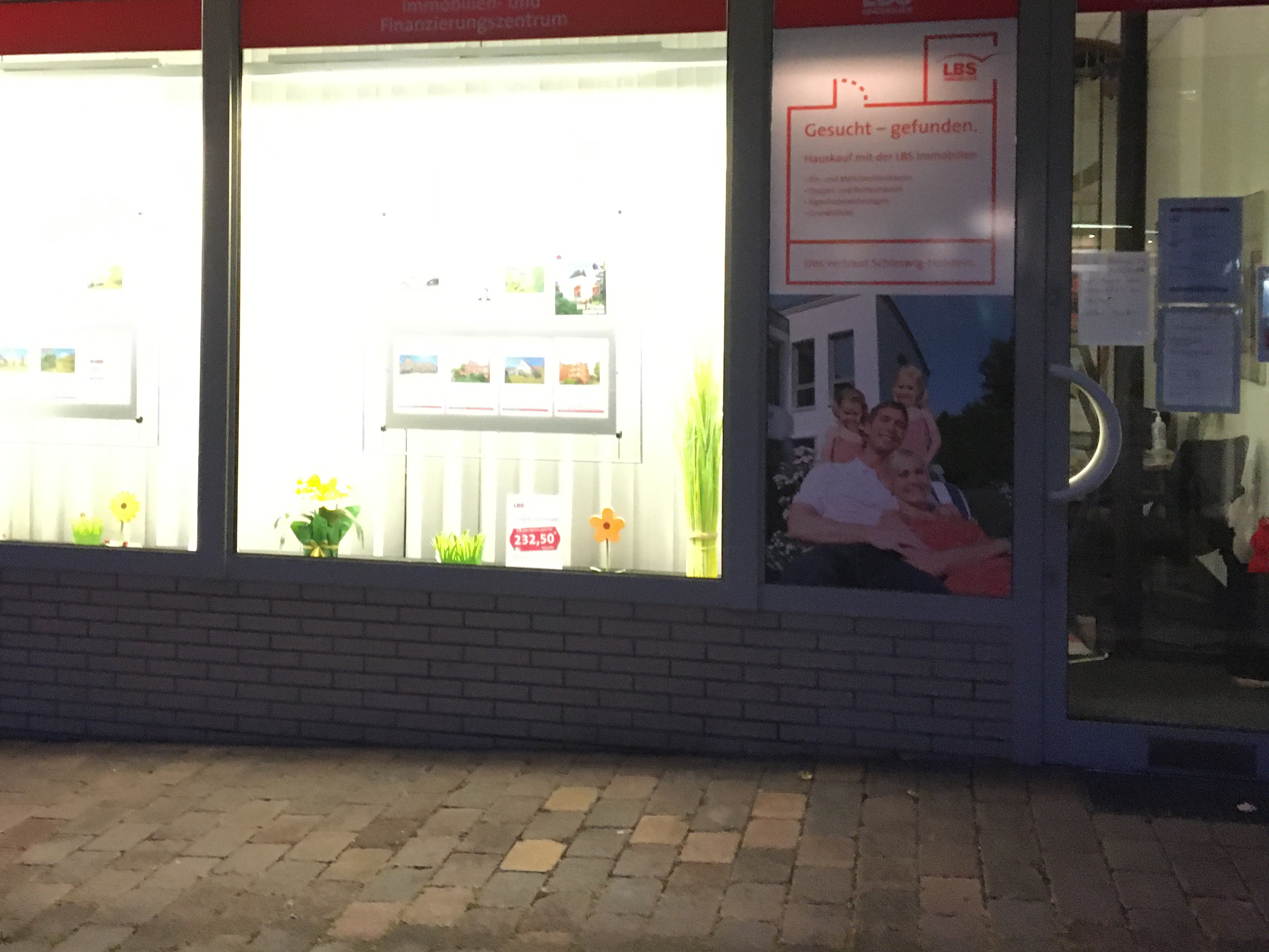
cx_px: 559
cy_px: 310
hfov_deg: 46.7
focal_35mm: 40
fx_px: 1466
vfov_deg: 35.6
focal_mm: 4.15
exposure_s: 1/17
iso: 320
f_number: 2.2
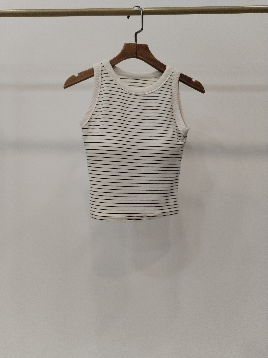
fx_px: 299
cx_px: 134
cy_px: 179
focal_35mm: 29
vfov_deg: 61.7
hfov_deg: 48.2
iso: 209
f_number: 1.8
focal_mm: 4.75
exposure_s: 1/60
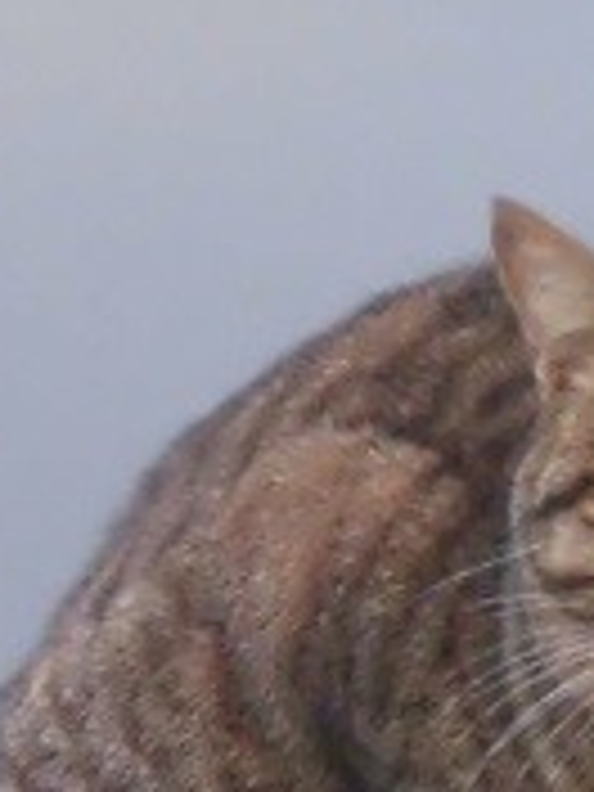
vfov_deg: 2.6
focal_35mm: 758
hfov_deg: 2.0
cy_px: 639
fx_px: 17343
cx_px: 700
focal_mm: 44.71
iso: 800
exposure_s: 1/100
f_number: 6.1
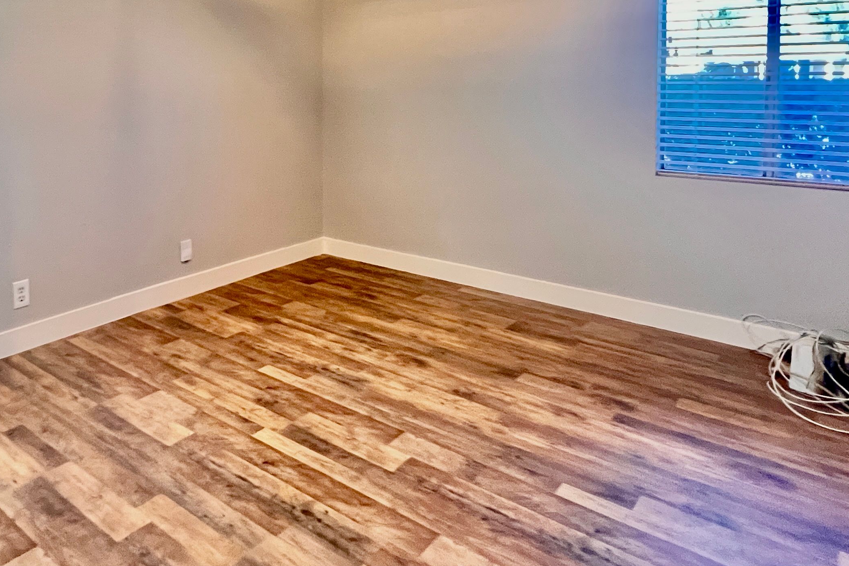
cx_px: 218
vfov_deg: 46.9
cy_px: 113
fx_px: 613
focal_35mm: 26
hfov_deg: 65.4
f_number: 1.8
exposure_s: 1/60
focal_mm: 1.57
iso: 1000
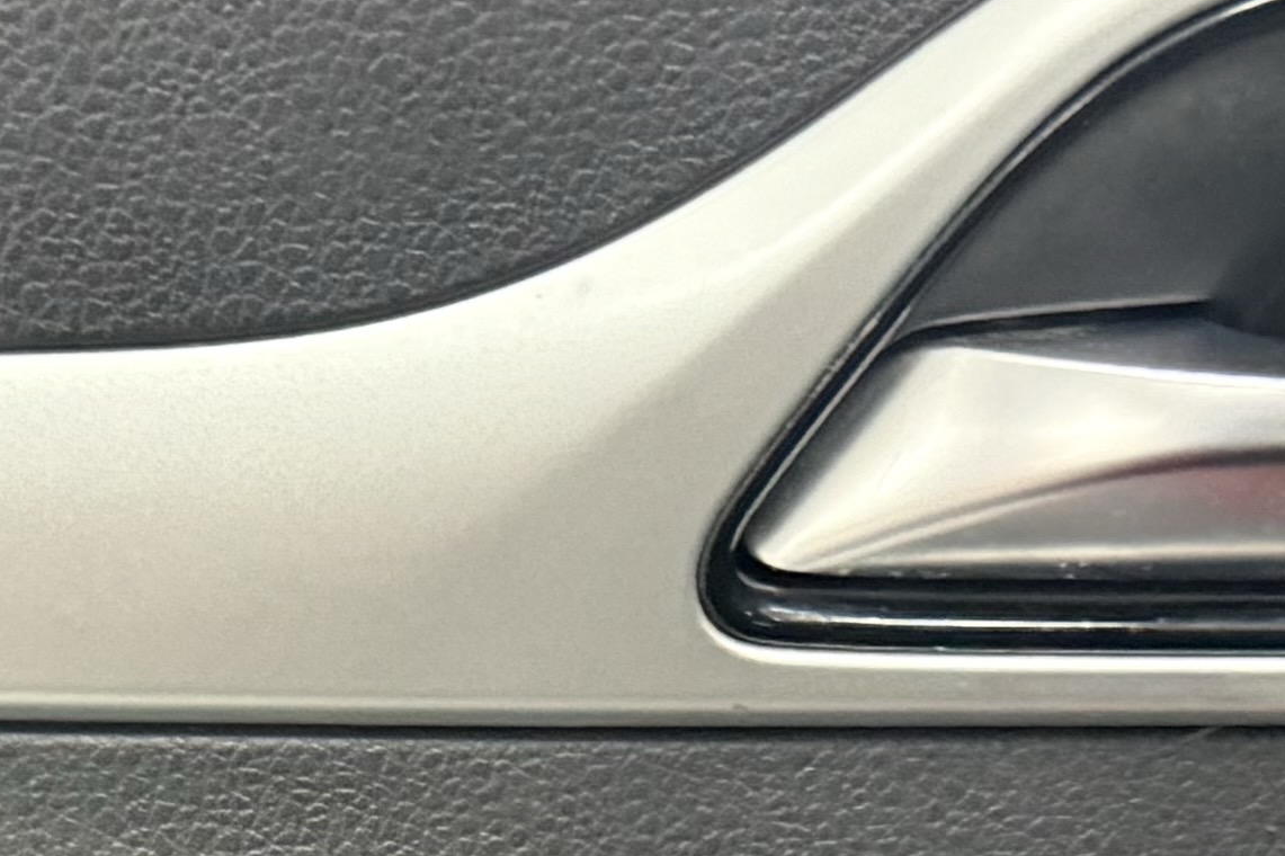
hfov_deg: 15.9
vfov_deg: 10.4
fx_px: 4460
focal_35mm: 125
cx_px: -162
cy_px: 1486
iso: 800
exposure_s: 1/60
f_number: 1.78
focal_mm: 6.76
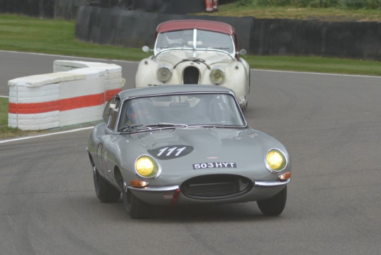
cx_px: 190
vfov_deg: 5.9
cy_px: 128
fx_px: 2461
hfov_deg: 8.9
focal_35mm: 232
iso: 400
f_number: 5.6
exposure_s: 1/500
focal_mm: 155
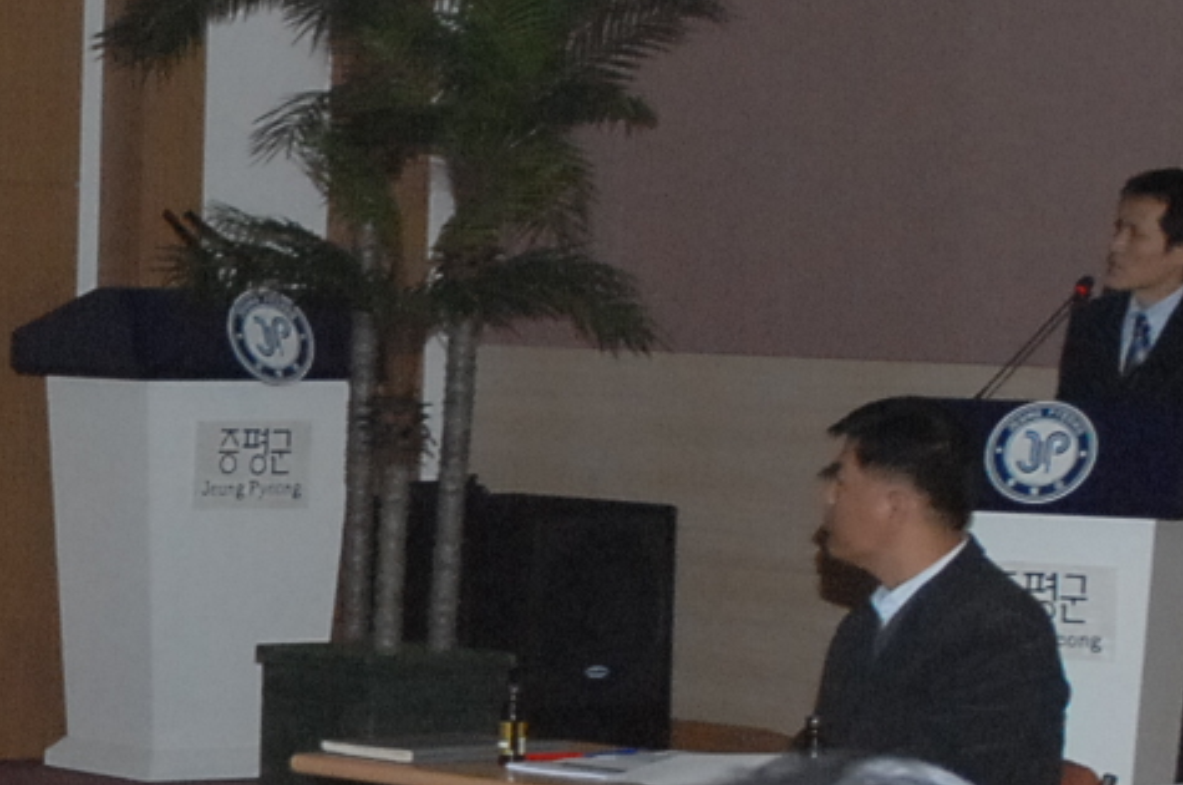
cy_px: 563
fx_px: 5553
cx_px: -946
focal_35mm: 169
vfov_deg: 8.1
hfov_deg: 11.3
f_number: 6.7
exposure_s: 1/60
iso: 800
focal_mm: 25
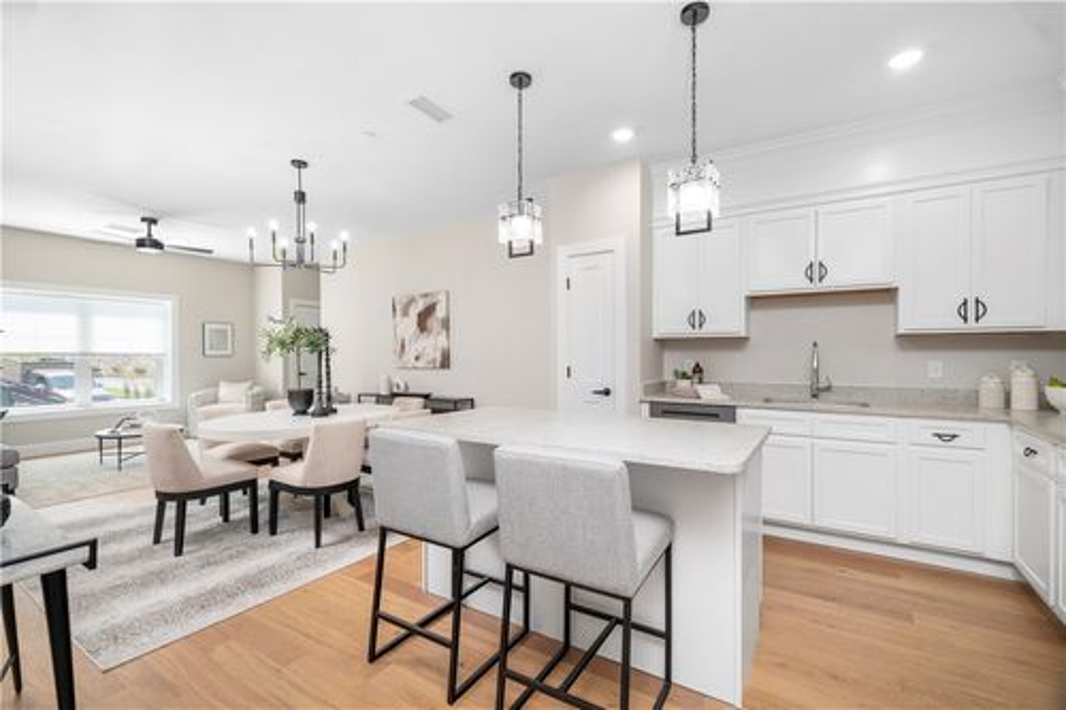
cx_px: 533
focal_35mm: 16
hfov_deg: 96.8
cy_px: 355
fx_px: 474
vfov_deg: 73.7
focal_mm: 16
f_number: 8
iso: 100
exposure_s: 1/2.5
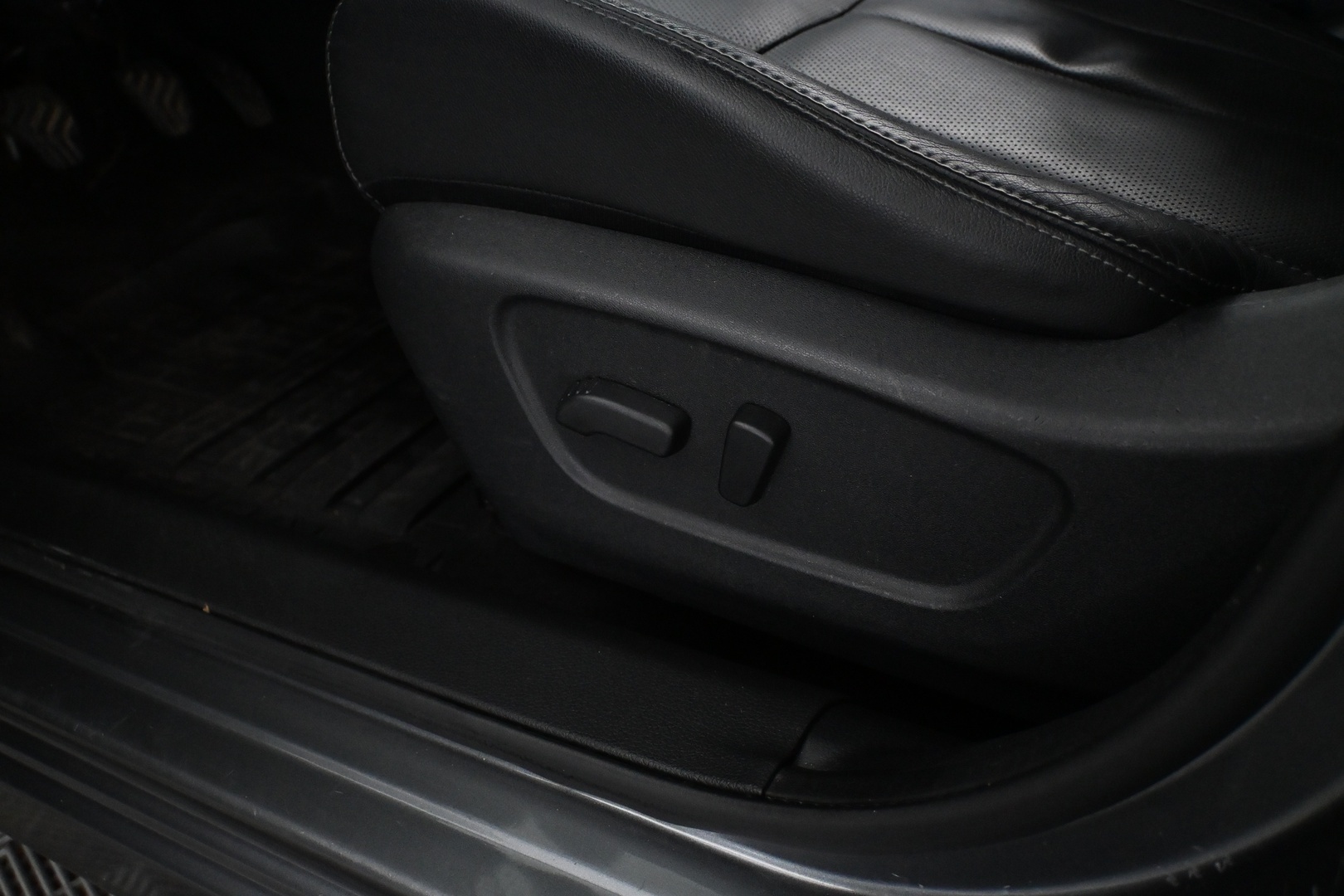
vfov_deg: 42.6
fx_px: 1148
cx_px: 672
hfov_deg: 60.7
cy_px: 448
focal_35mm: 31
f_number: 3.8
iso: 4500
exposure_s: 1/60
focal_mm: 20.5
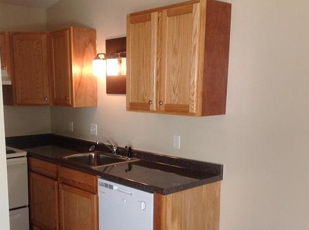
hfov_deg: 41.1
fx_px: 410
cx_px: 120
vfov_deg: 31.3
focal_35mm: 46
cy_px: 146
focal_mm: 4.28
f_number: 2.4
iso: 64
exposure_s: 1/30
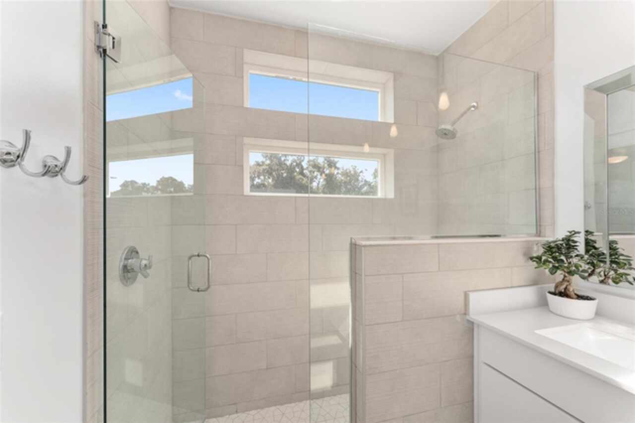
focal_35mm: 14
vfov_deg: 81.1
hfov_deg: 104.3
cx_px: 318
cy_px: 212
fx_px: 247
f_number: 8
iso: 250
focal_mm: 14
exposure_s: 1/30
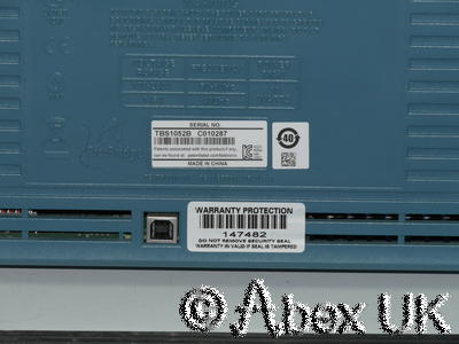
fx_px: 3713
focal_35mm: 280
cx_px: 230
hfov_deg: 7.1
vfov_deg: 5.3
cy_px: 172
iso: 400
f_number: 11
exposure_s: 1/60
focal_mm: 140
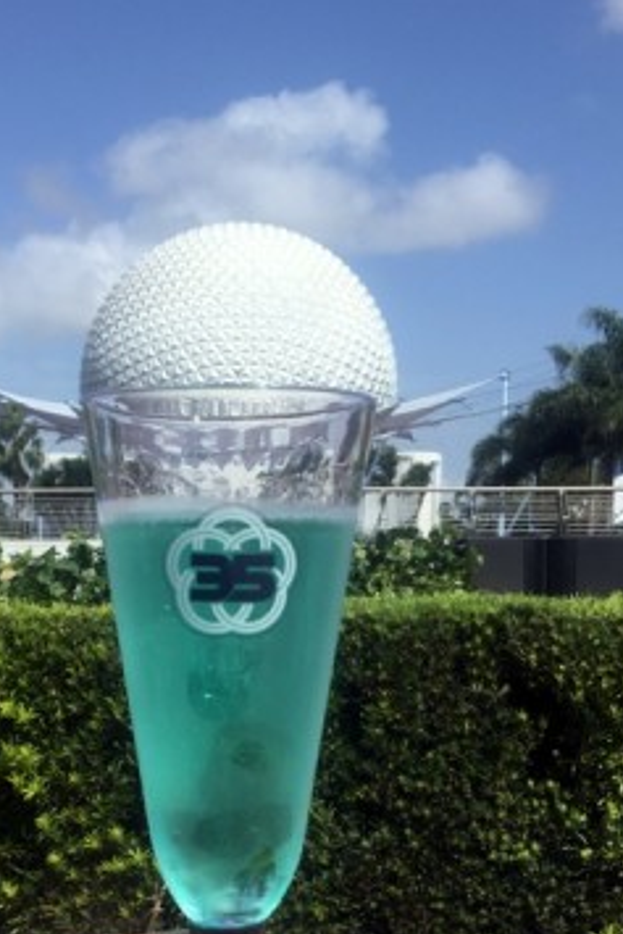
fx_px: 1322
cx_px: 205
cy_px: 739
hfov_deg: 26.4
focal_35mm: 51
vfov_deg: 37.6
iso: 25
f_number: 2.2
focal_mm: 4.15
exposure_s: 1/2198
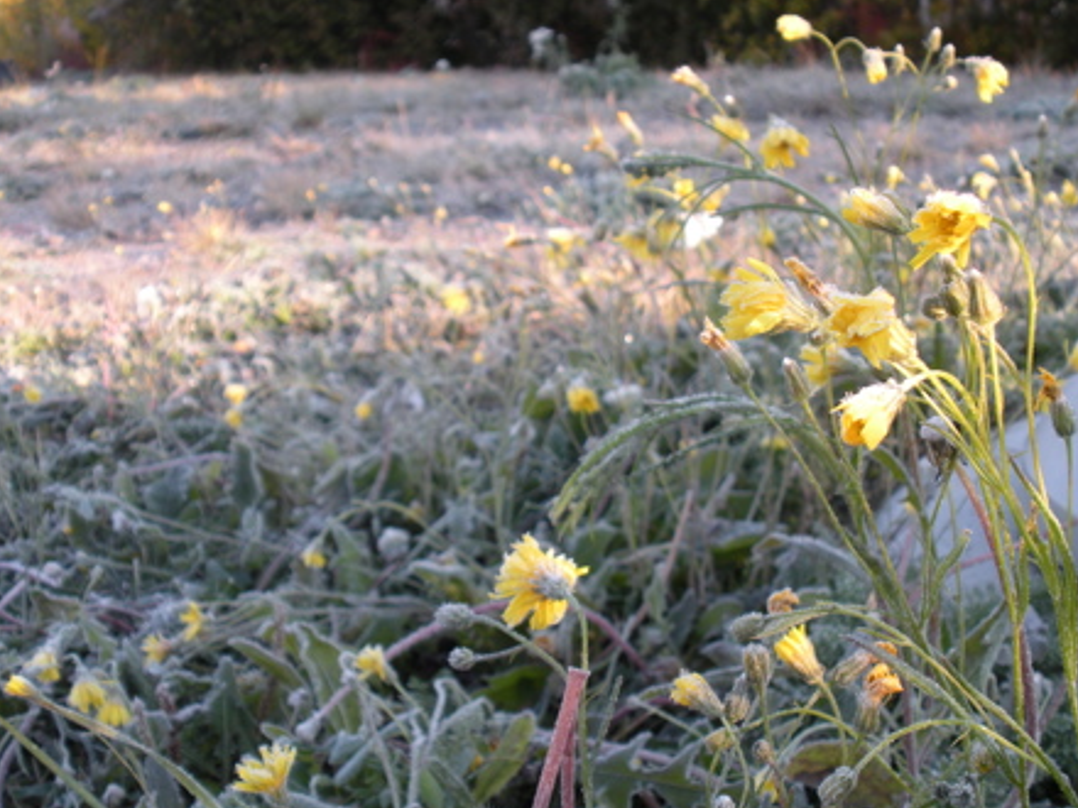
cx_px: 561
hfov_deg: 40.4
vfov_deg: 30.9
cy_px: 392
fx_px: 1464
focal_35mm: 47
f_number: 4
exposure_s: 1/65.5
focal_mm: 7.7
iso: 64
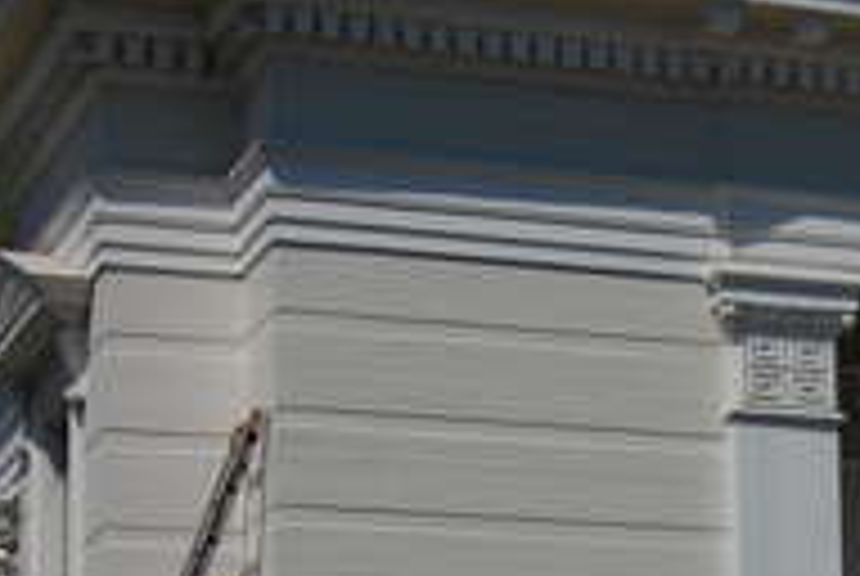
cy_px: 688
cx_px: 1418
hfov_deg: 11.8
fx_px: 3900
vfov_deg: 8.4
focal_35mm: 163
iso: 200
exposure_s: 1/320
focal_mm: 26
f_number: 16
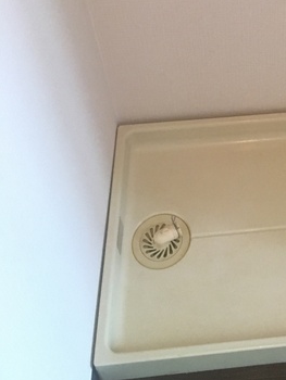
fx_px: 638
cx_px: 284
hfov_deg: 24.2
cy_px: 11
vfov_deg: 31.1
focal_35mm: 58
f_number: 2.2
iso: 200
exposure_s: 1/30
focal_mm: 4.15
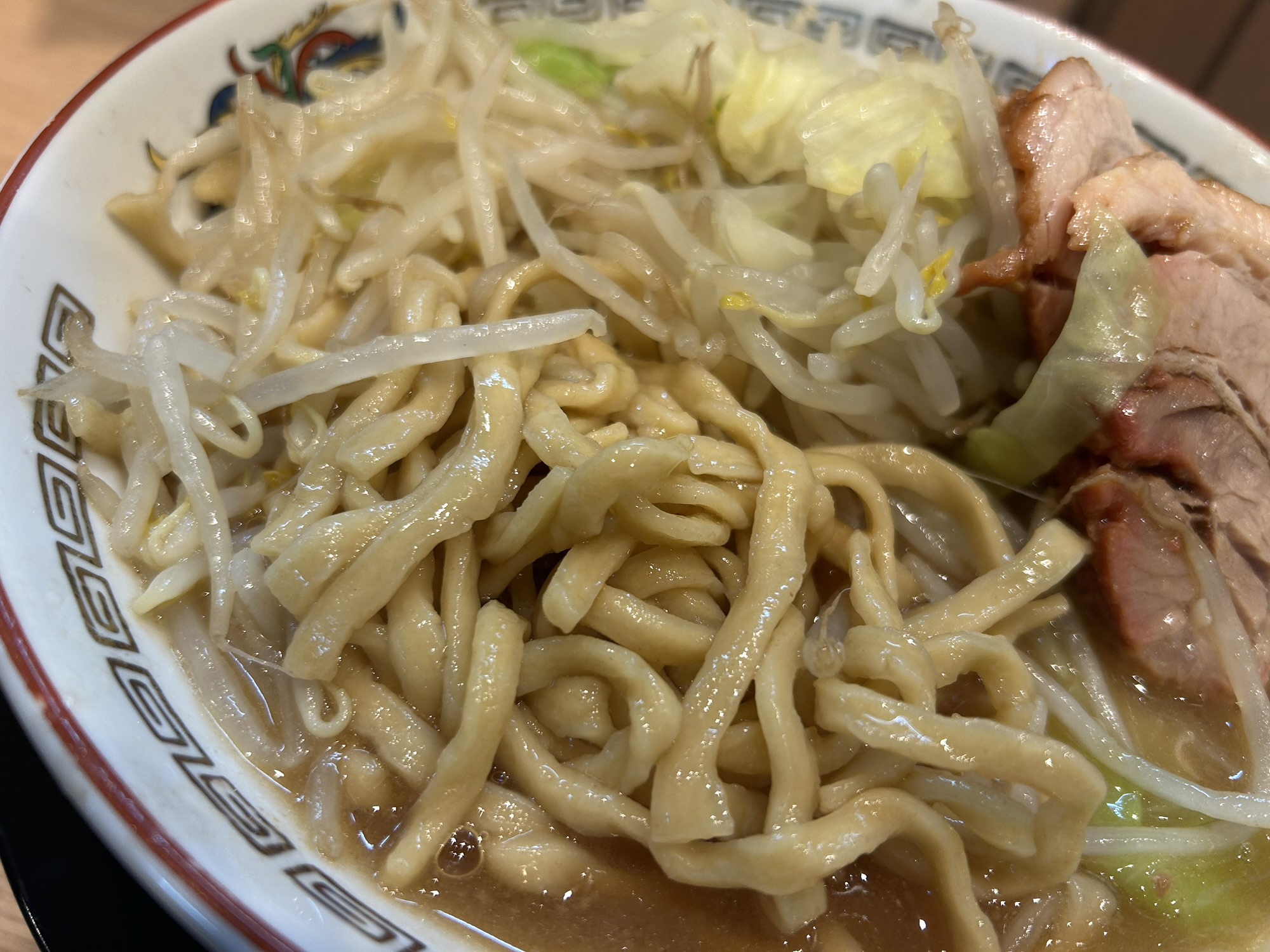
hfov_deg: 67.3
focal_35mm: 26
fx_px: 954
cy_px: 476
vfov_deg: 53.1
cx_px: 635
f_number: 1.5
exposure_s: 1/100
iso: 64
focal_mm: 5.7
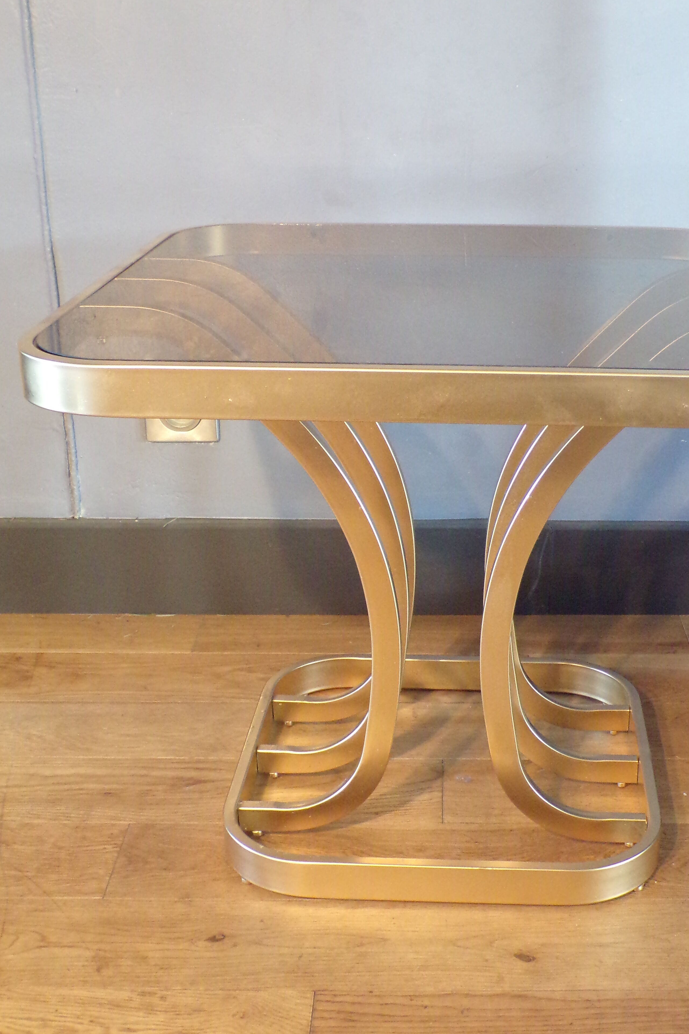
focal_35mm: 46
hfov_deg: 29.1
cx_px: 434
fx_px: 1320
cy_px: 514
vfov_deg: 42.7
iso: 547
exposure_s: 1/17
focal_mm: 6.6
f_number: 3.3
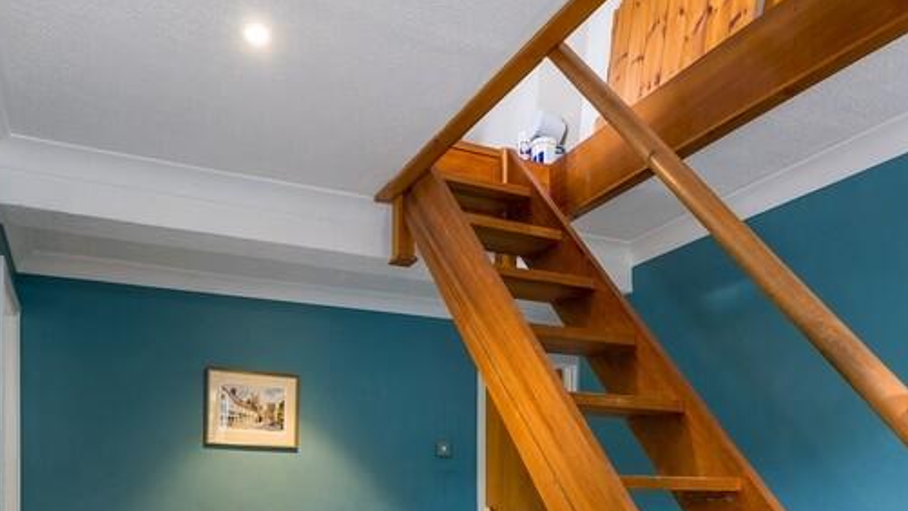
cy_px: 526
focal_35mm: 30
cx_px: 446
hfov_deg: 64.3
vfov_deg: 34.9
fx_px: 722
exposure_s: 1/5
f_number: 7.1
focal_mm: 9.4
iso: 160
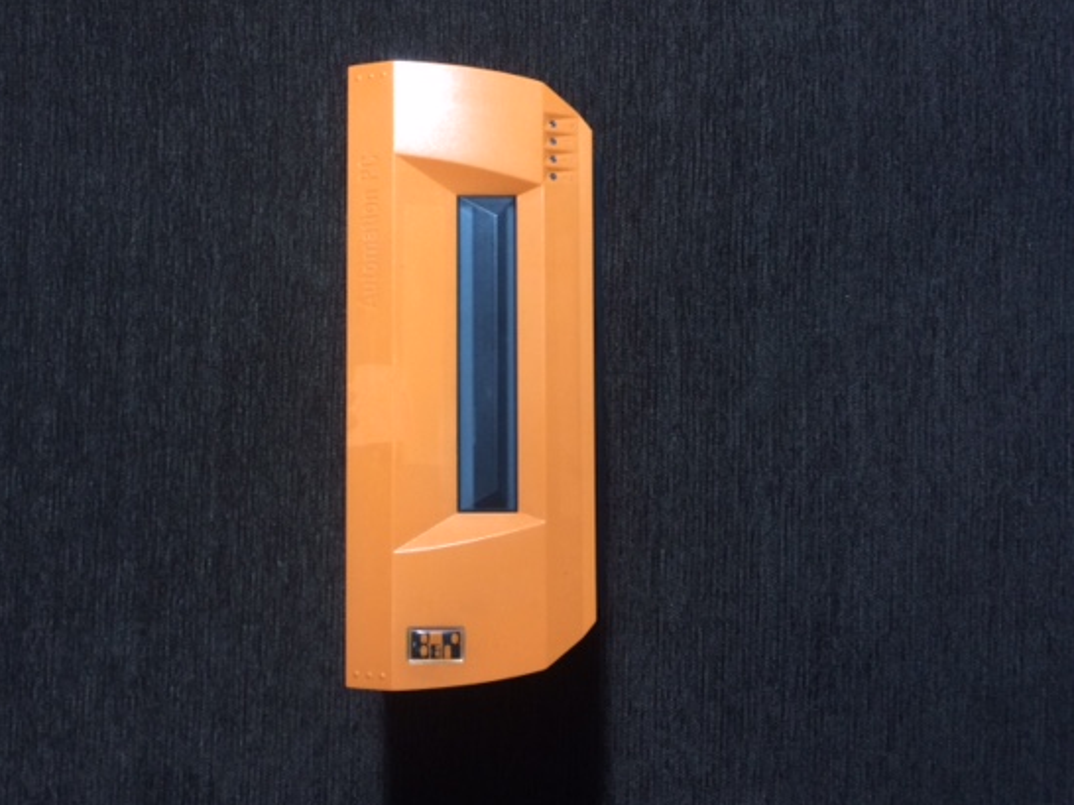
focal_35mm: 34
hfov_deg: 53.8
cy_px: 402
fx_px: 1054
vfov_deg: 41.8
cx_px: 462
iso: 320
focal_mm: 4.15
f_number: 2.2
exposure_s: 1/20
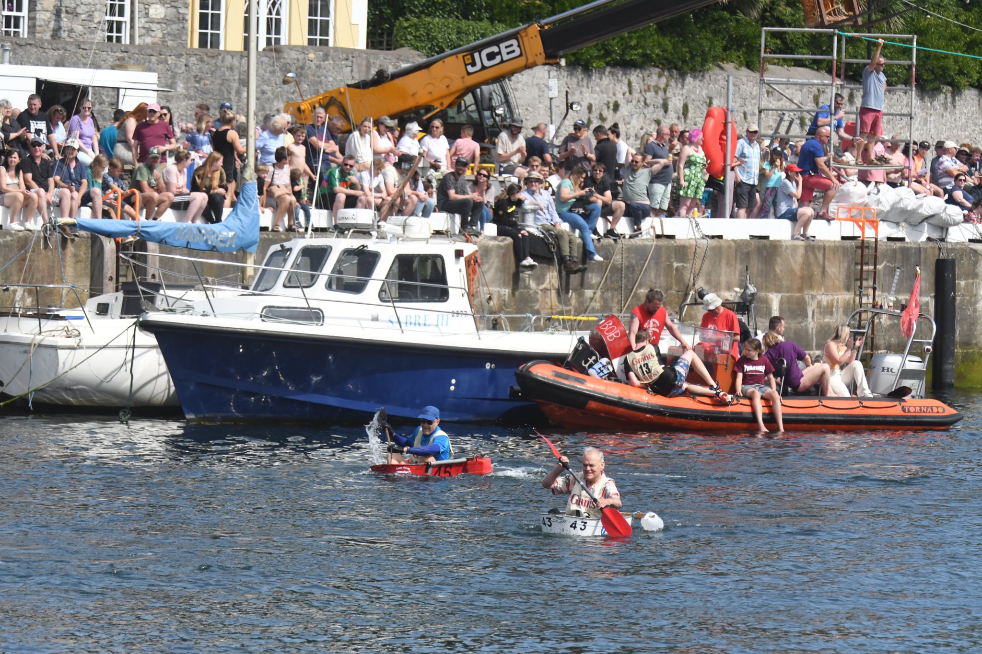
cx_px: 491
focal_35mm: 210
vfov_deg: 6.5
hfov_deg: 9.8
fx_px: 5727
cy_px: 327
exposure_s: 1/3200
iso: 800
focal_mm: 140
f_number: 5.6
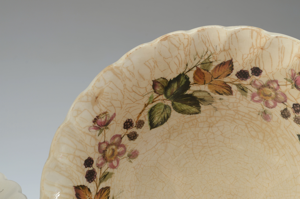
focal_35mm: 82
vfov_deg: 16.5
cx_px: 150
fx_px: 686
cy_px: 100
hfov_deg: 24.7
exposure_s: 1/80
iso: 100
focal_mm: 55
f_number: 13
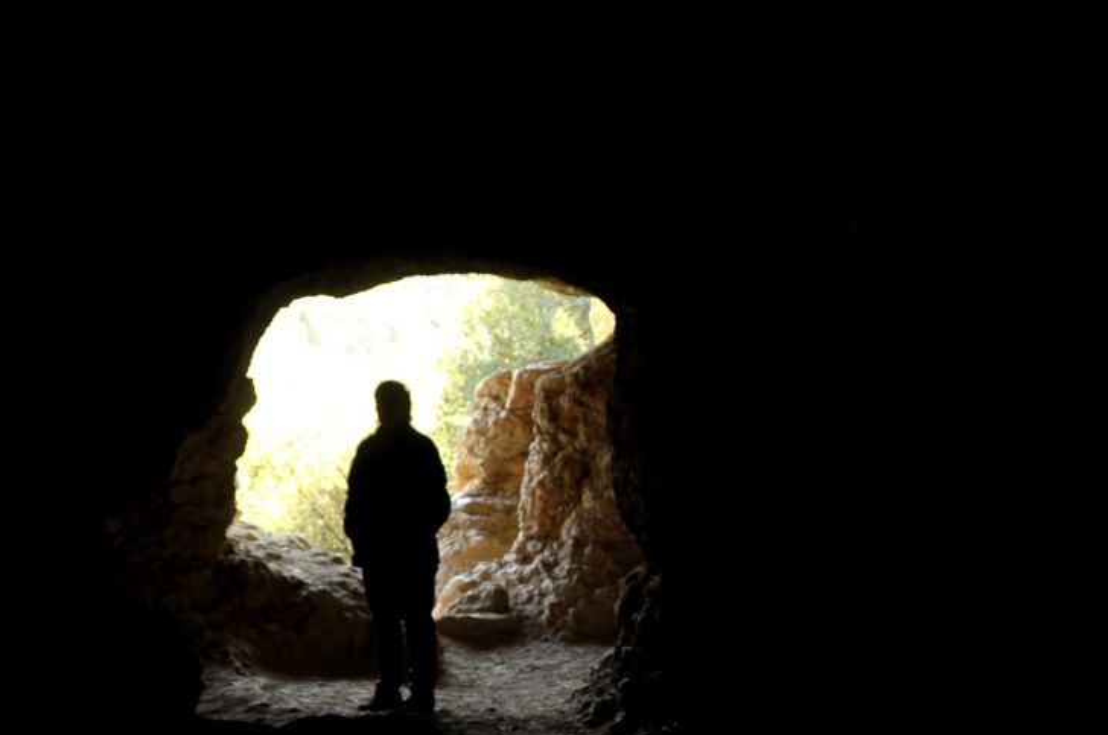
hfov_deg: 50.7
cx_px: 589
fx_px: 1168
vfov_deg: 34.9
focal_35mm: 38
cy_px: 361
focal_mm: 18
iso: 320
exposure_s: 1/60
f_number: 4
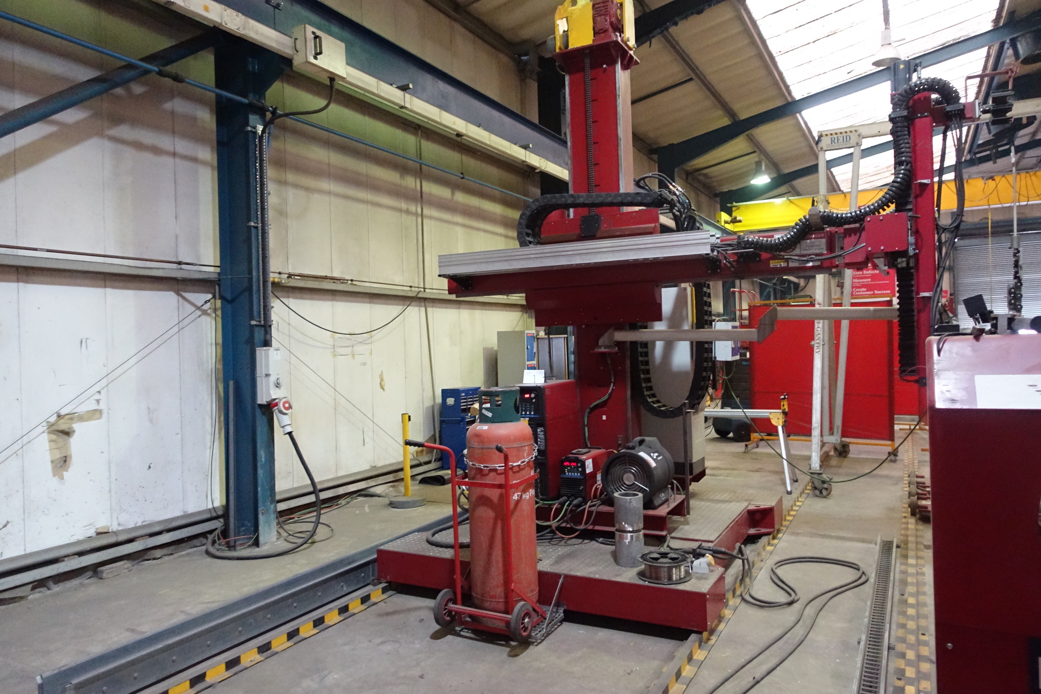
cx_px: 520
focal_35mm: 24
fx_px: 694
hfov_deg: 73.7
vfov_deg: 53.1
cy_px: 347
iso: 3200
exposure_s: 1/125
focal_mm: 8.8
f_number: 2.5
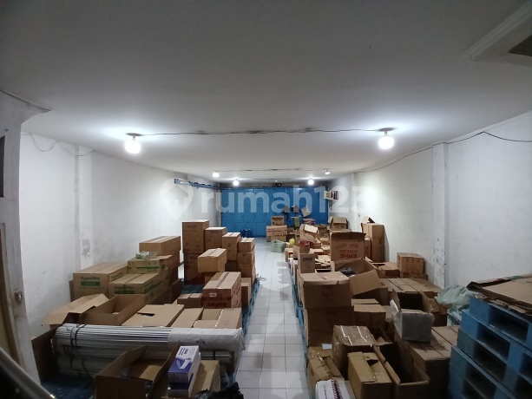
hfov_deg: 91.0
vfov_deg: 74.7
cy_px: 200
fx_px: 261
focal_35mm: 17
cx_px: 266
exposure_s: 1/25
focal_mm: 1.4
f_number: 2.2
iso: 400
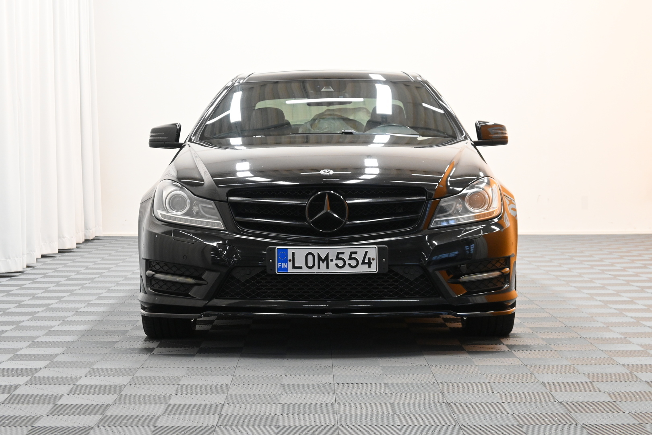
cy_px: 218
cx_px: 326
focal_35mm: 75
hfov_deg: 27.0
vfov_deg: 18.2
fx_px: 1358
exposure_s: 1/80
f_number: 6.3
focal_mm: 50
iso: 2800
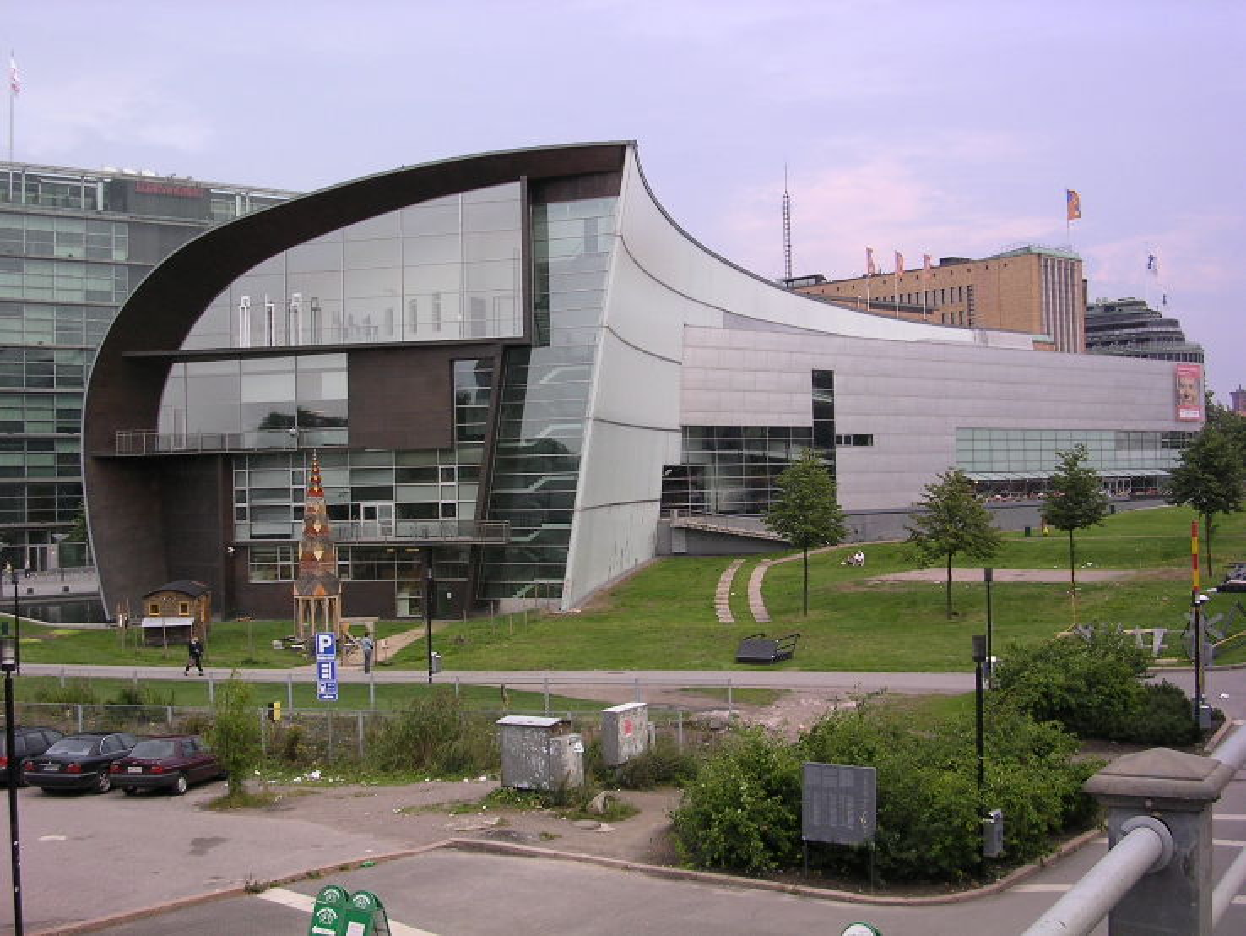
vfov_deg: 37.7
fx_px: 1368
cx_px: 623
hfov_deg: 49.0
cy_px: 468
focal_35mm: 38
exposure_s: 1/242
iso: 100
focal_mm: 5.8
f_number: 2.8
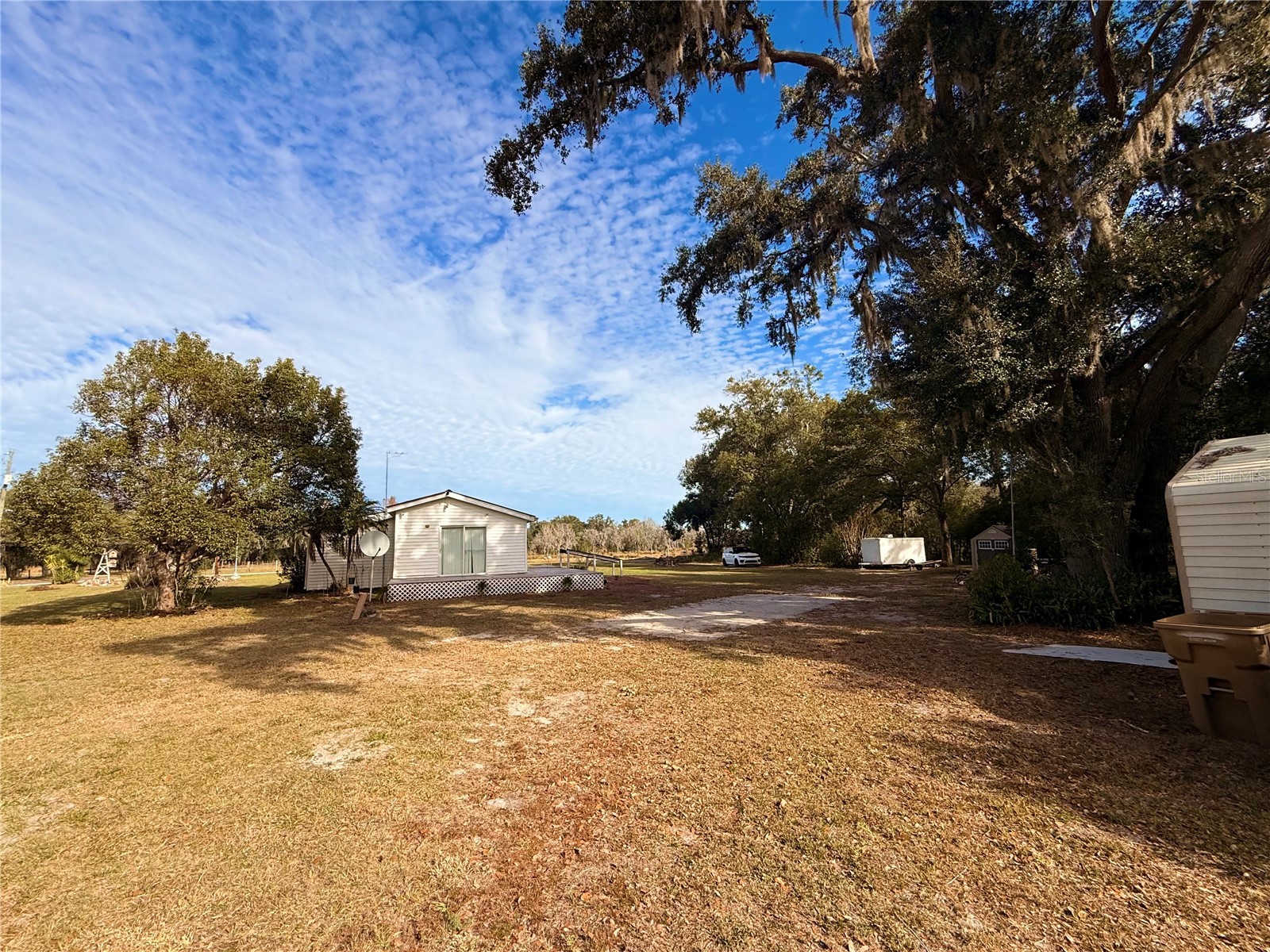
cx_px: 635
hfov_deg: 102.1
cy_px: 476
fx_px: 514
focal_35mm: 14
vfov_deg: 85.7
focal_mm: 2.22
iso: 50
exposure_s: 1/2410
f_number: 2.2
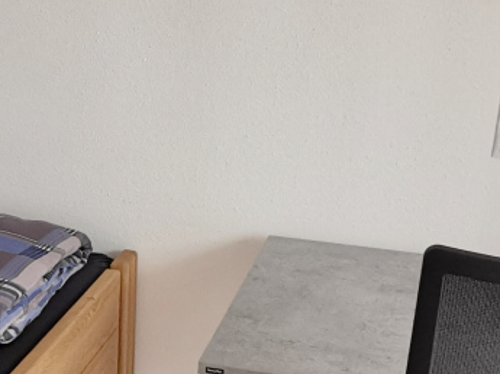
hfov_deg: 24.9
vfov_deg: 19.8
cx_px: -16
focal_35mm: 74
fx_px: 1068
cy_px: 252
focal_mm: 2.26
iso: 160
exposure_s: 1/50
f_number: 2.2
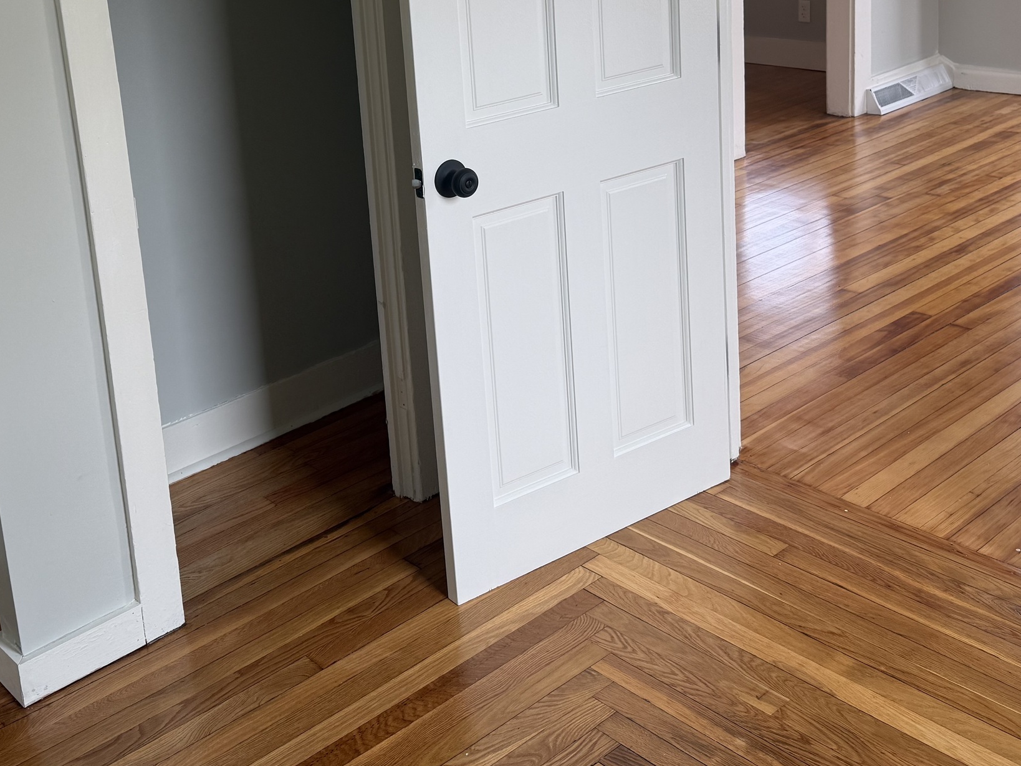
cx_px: 372
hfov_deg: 41.7
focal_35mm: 45
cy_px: 129
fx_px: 1327
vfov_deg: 31.2
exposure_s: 1/176
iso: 64
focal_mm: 6.76
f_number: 1.78
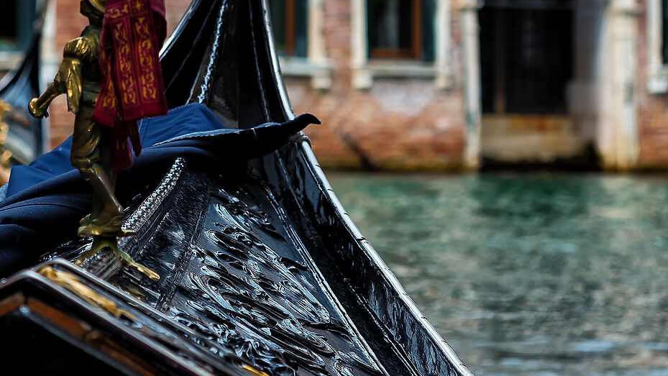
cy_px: -119
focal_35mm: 222
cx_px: 81
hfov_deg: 9.7
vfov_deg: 5.4
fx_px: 3933
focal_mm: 82
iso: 100
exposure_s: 1/160
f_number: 5.6
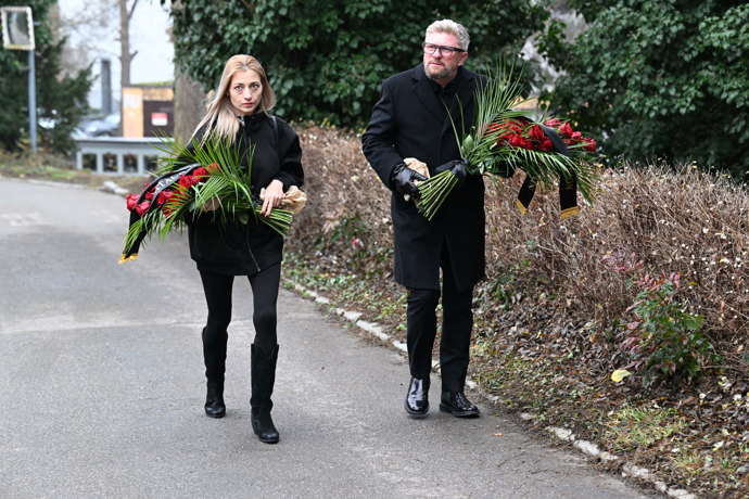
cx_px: 374
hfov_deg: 21.9
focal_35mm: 93
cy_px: 250
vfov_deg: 14.7
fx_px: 1935
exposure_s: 1/400
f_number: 4.5
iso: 2000
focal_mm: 93
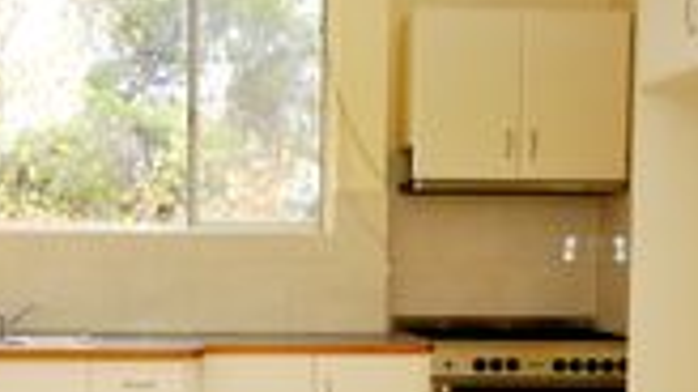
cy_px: 305
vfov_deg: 20.3
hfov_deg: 35.1
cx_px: 183
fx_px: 1082
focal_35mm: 58
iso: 400
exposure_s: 1/100
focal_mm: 13
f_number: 5
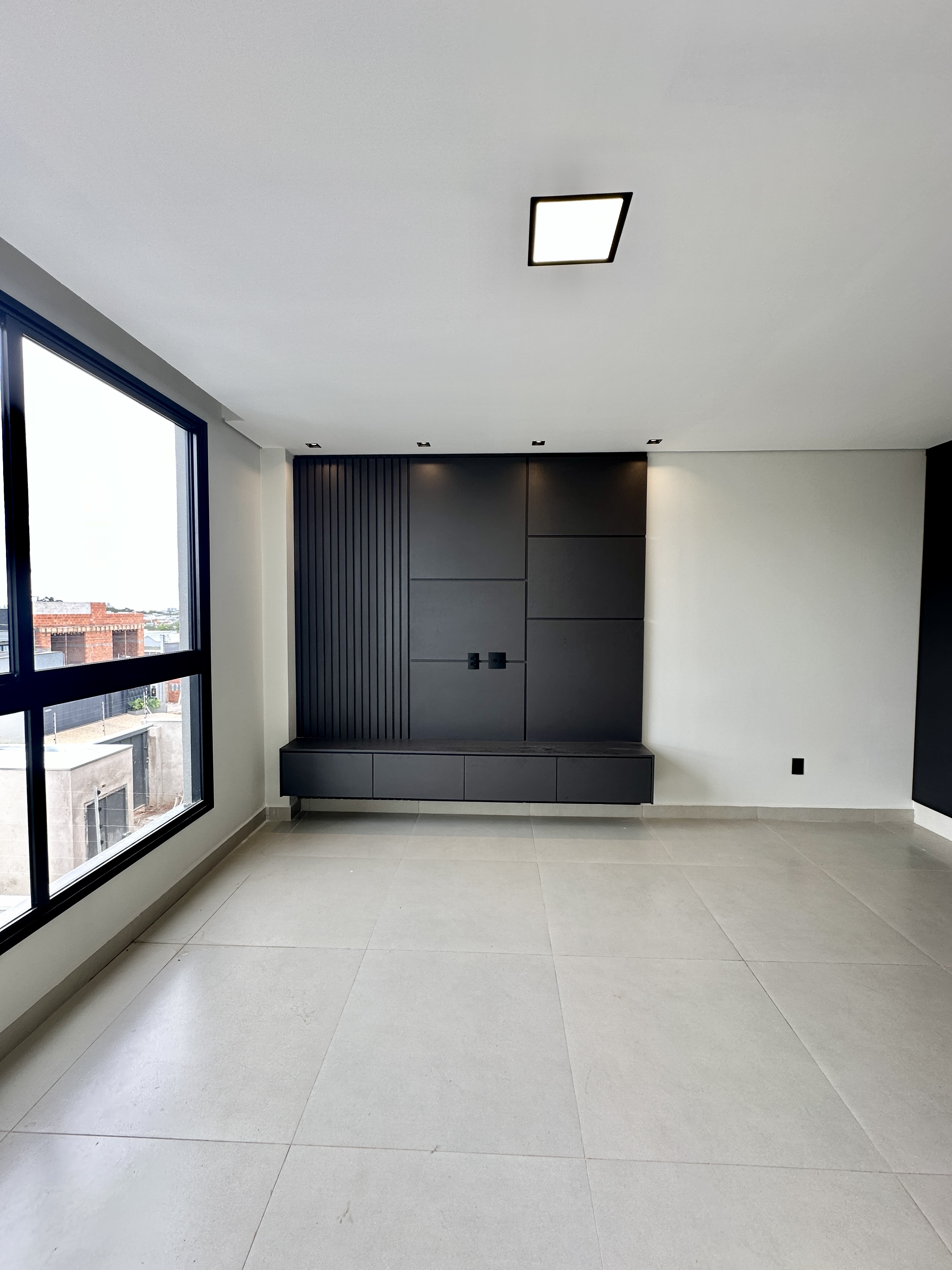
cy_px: 635
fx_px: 513
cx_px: 476
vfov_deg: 102.1
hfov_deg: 85.7
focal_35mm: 14
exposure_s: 1/99
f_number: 2.2
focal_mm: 2.22
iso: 50
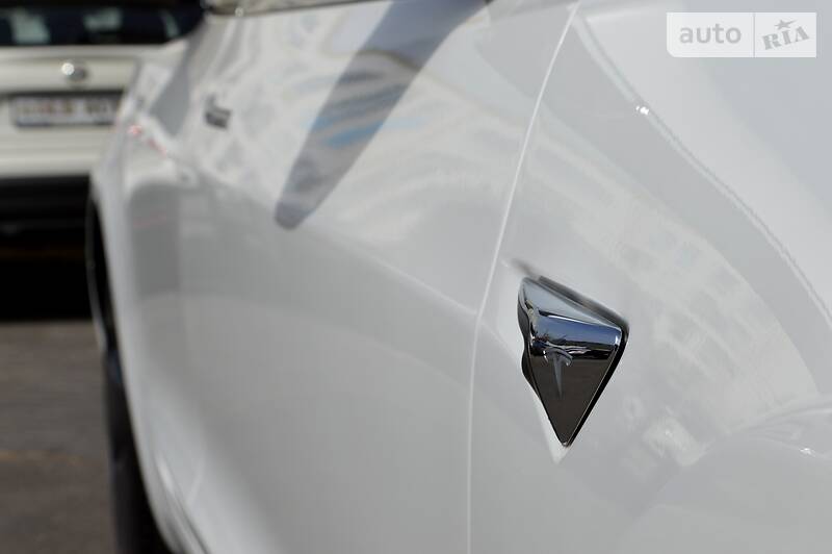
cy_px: 277
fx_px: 1663
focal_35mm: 72
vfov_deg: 18.9
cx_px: 416
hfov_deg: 28.1
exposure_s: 1/400
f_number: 10
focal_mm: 48
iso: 100
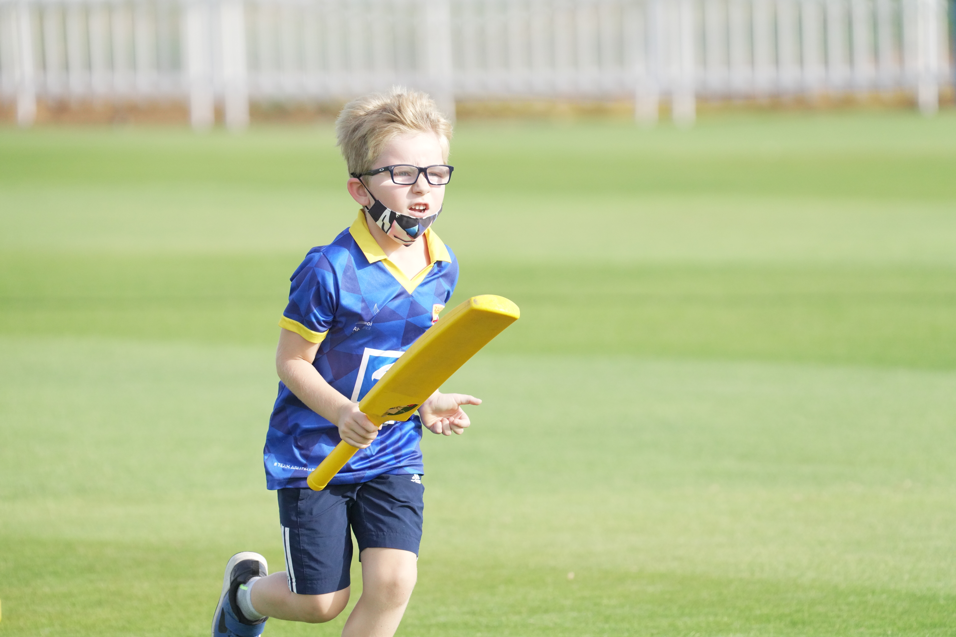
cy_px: 318
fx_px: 10621
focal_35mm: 400
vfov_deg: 3.4
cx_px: 478
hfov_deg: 5.2
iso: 3200
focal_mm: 400
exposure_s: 1/4000
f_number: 7.1
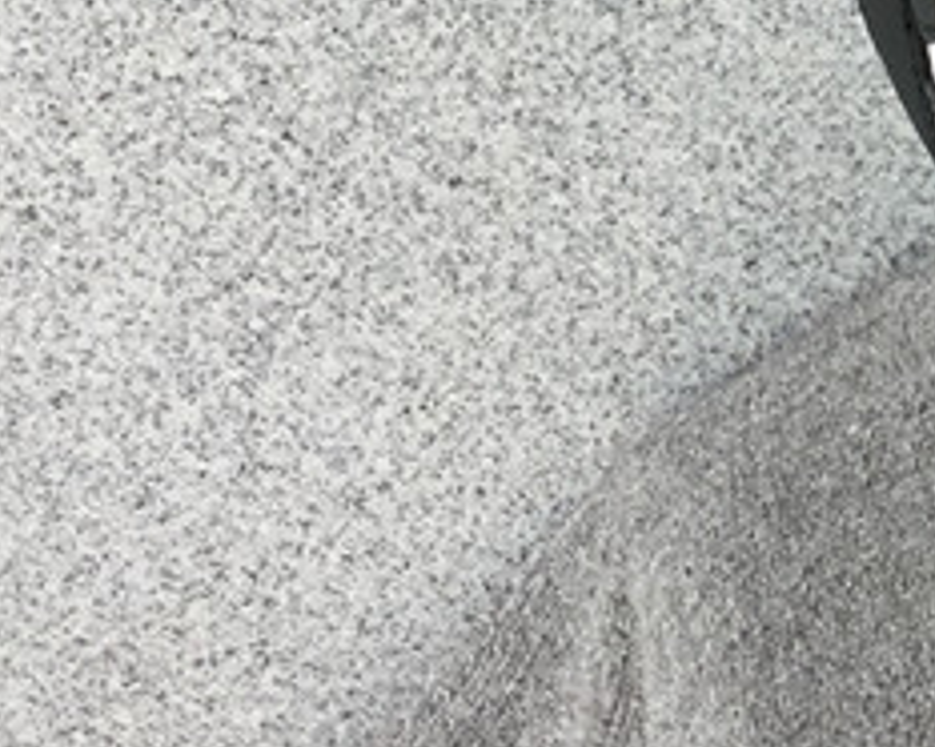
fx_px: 3235
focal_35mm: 117
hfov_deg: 15.4
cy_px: -127
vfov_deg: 12.9
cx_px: 1312
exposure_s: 1/141
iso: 25
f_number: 2.4
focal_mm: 3.3
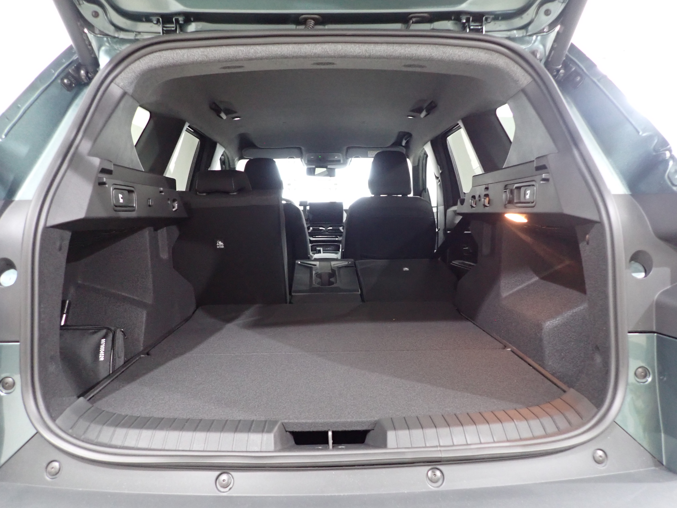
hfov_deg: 69.4
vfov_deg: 54.9
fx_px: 489
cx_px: 338
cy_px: 254
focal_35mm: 25
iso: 800
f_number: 2
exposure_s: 1/25
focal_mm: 4.5
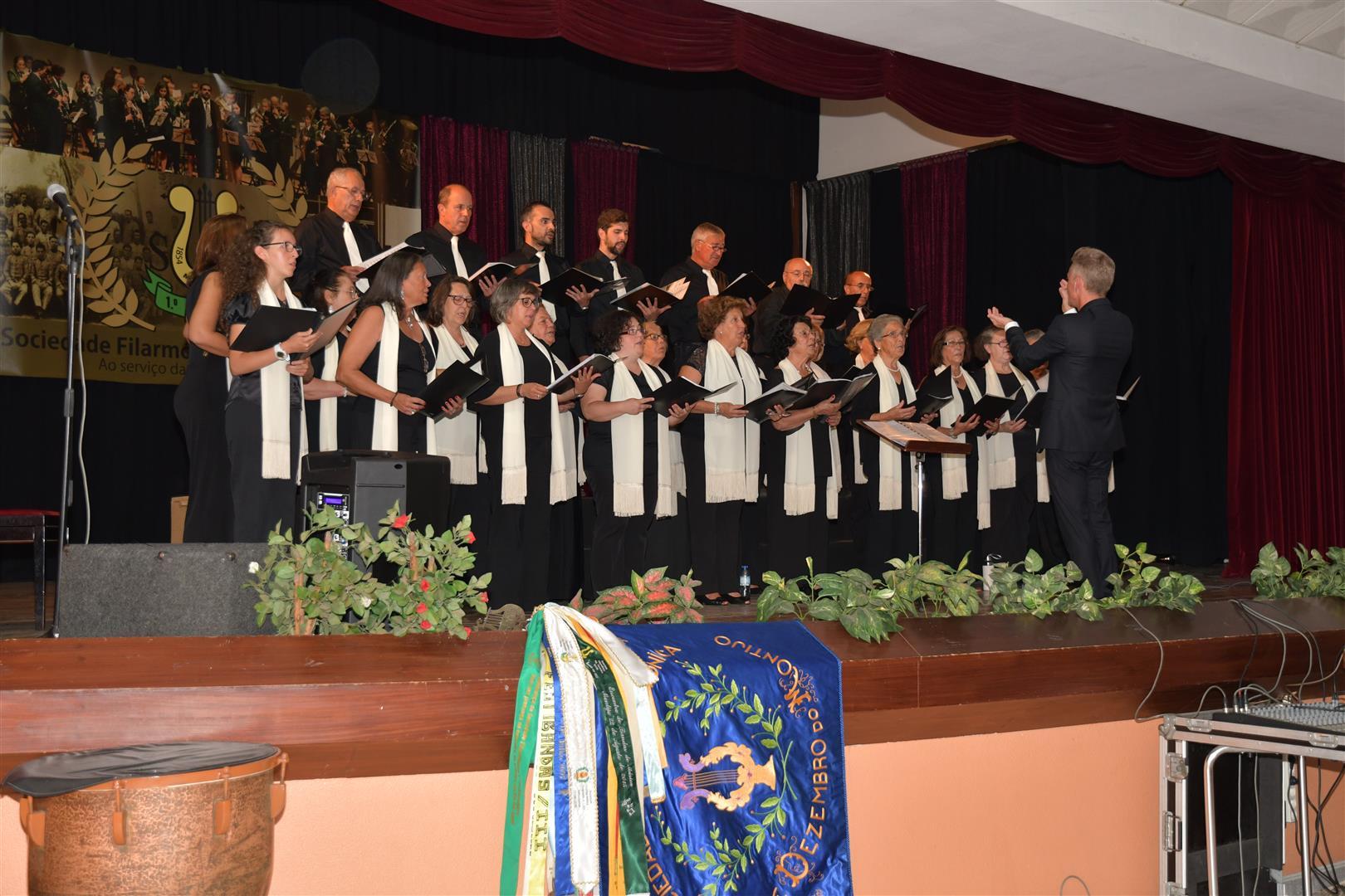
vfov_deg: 28.9
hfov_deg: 42.3
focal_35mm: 46
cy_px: 448
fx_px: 1737
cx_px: 672
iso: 640
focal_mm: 31
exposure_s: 1/125
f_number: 4
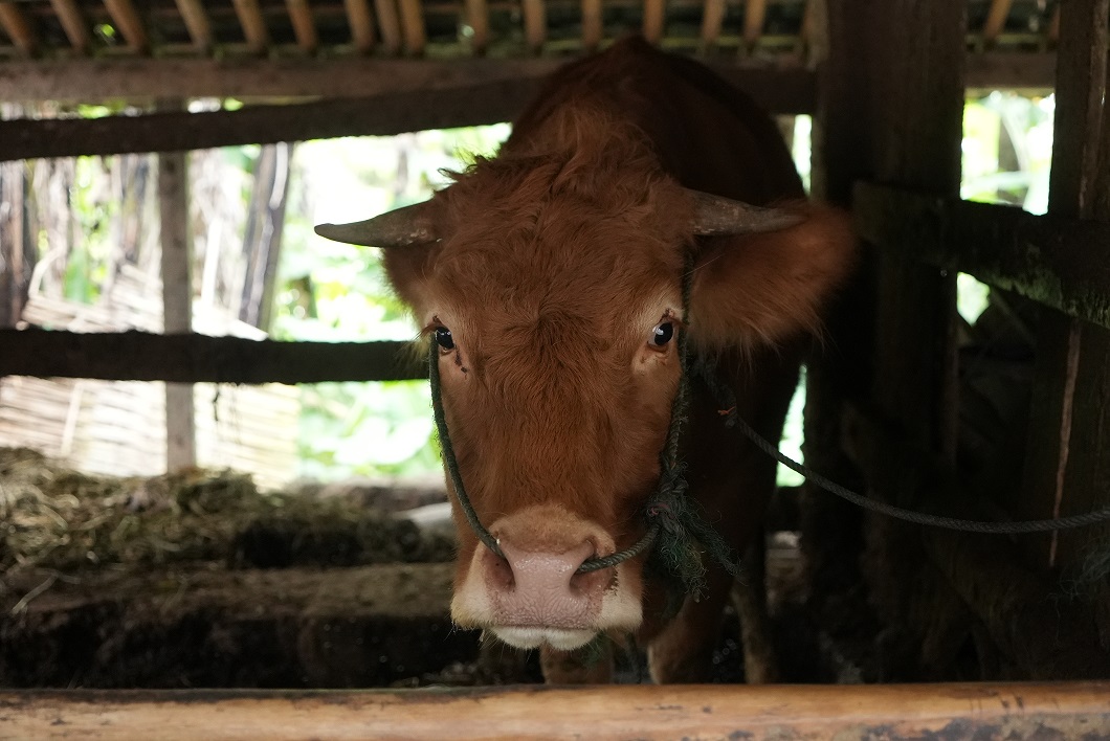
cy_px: 370
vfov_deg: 28.1
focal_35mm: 48
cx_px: 555
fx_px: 1481
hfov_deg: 41.1
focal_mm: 48
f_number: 4
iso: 8000
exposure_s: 1/500
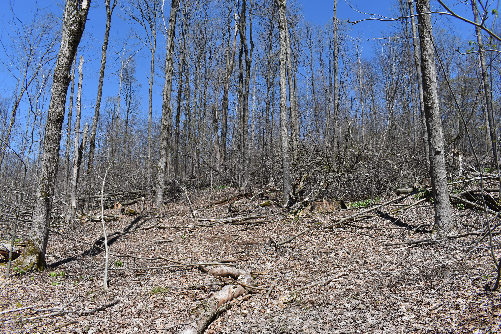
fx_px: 376
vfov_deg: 48.0
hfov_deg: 67.4
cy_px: 167
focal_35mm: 27
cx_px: 250
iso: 200
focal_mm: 18
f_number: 10
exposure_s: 1/400
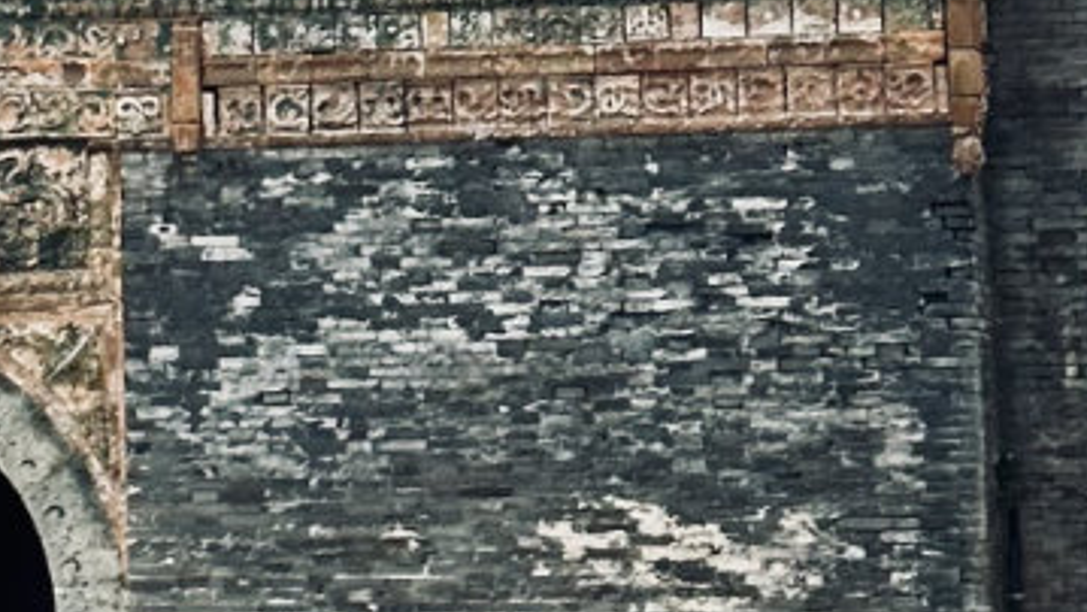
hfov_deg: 9.1
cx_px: -378
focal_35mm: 233
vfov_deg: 5.1
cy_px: -461
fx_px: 6716
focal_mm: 6.9
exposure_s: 1/4184
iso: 64
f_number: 1.8
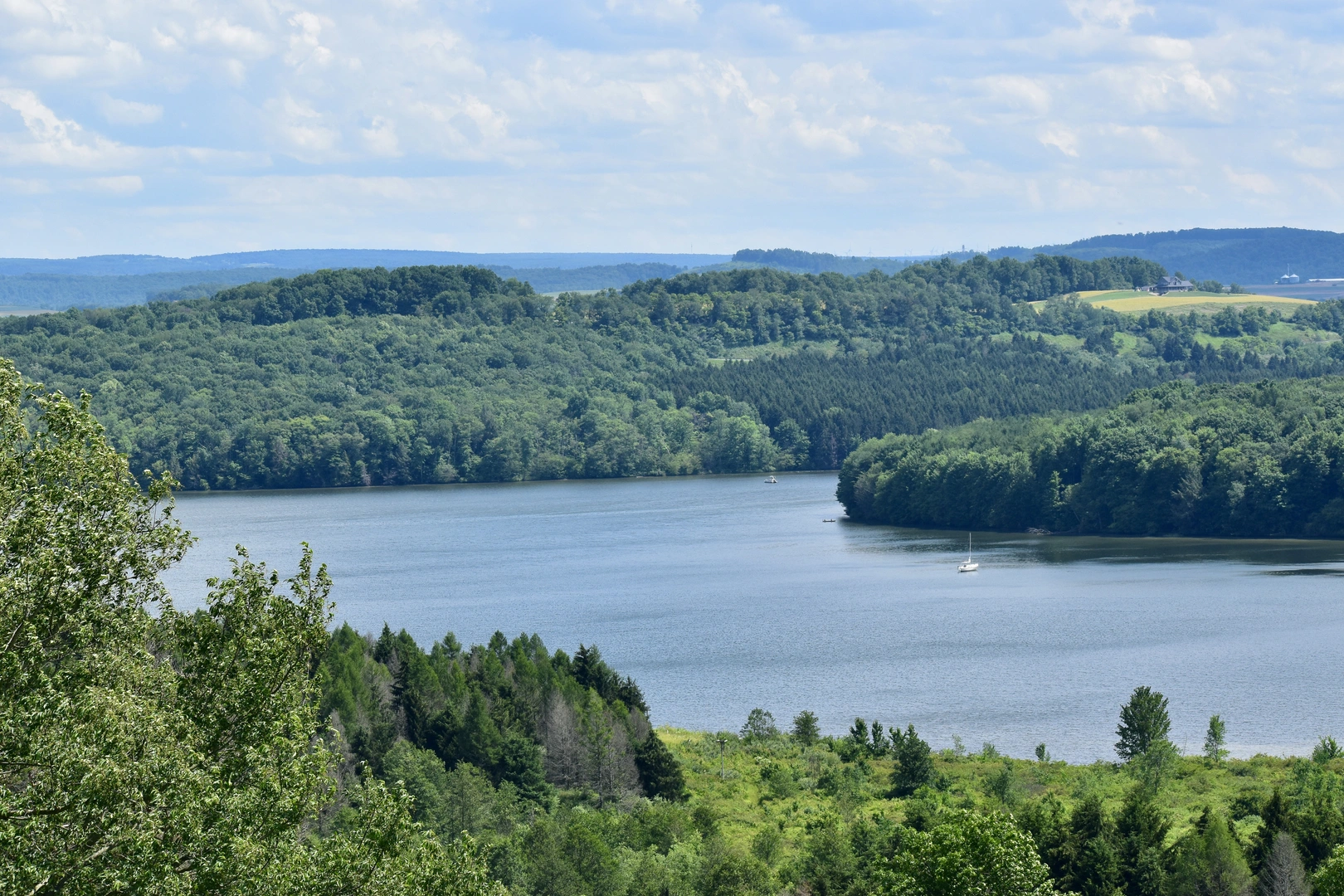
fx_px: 3920
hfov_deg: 19.5
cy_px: 448
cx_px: 672
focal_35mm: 105
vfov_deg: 13.0
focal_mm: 70
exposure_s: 1/500
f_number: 11
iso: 360
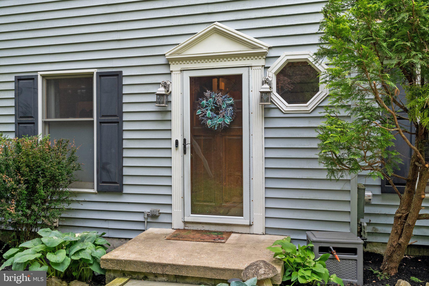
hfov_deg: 58.7
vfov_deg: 41.1
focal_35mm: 32
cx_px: 214
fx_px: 381
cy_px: 143
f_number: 11
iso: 800
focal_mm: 32
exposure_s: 1/30
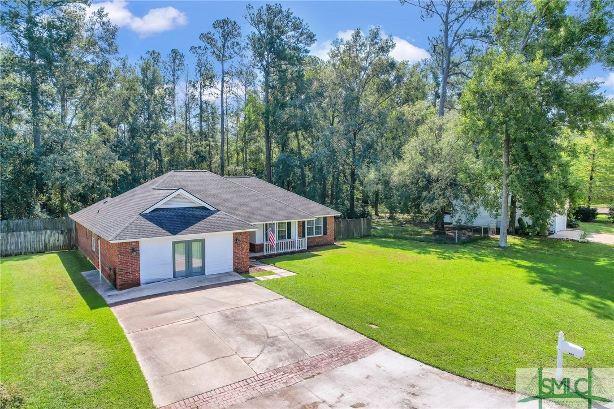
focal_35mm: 22
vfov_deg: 57.2
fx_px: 375
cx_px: 307
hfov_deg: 78.6
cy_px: 204
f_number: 2.8
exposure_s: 1/1500
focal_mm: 8.38
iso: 100
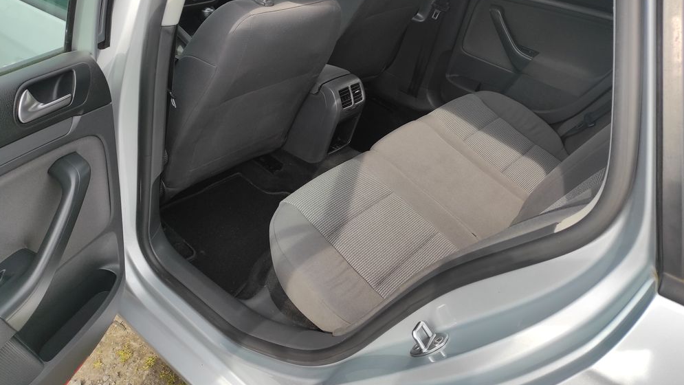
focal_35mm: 28
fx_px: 508
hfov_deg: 67.9
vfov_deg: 41.3
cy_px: 155
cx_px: 335
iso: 100
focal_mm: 5.43
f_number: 1.89
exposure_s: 1/972
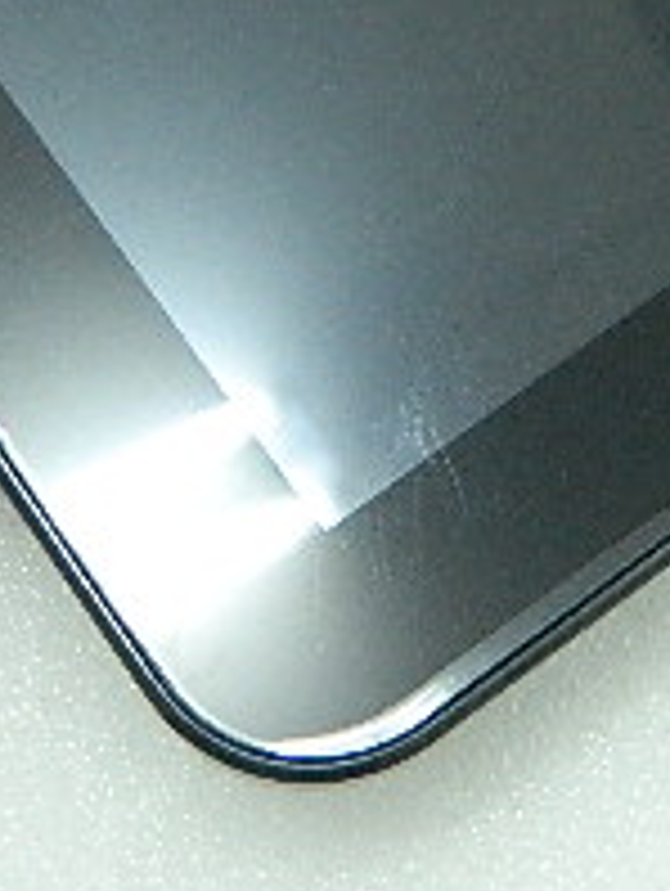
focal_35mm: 113
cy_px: -162
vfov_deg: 16.7
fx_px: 2910
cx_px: 472
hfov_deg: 13.1
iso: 400
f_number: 3.3
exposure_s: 1/25
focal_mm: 6.2
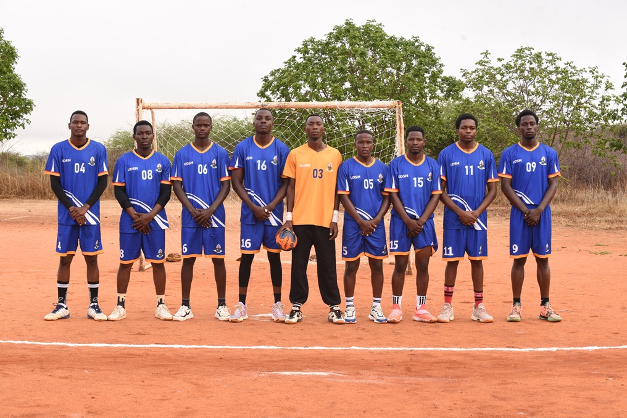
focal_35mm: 78
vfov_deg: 17.5
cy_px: 209
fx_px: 1359
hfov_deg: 26.0
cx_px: 314
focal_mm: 78
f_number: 8
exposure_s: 1/125
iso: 400
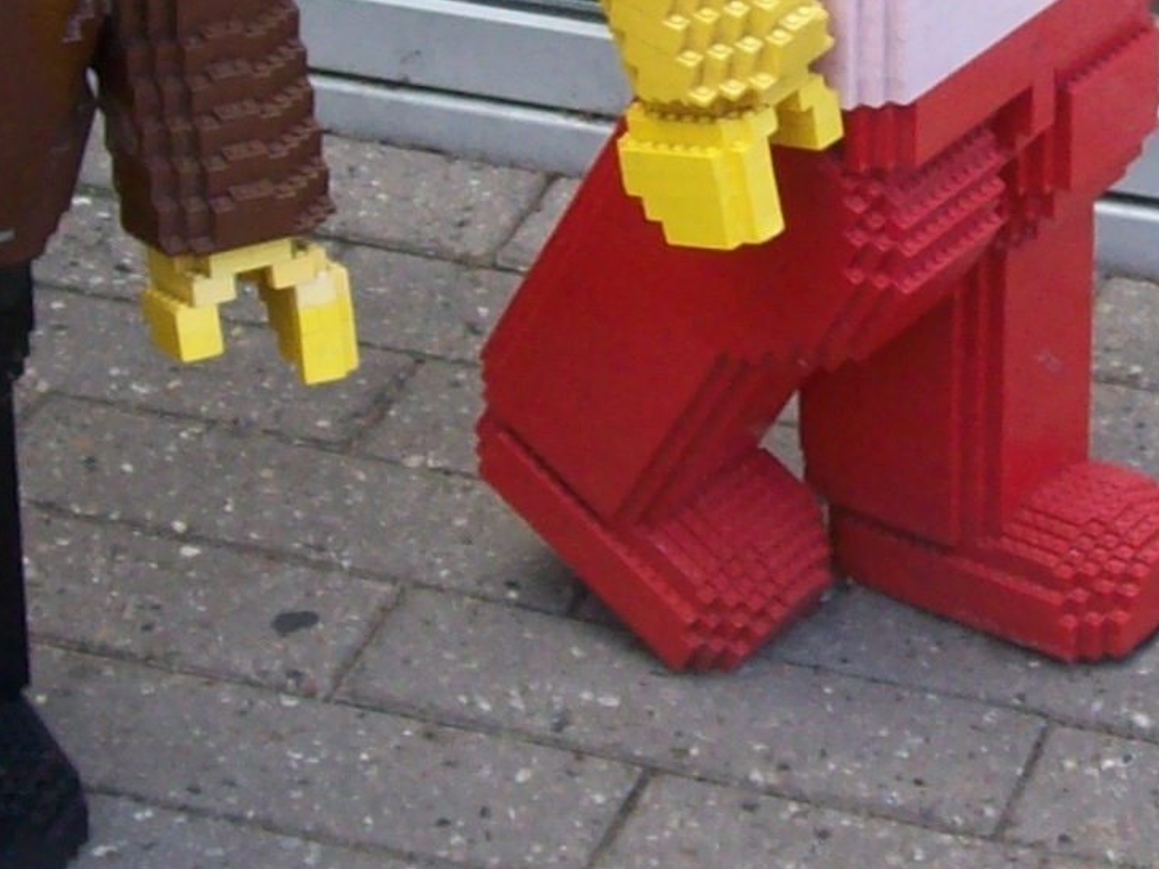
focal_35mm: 141
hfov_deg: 13.9
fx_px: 4720
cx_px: 923
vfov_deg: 10.5
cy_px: 104
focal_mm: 6
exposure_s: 1/269
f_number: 2.7
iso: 80
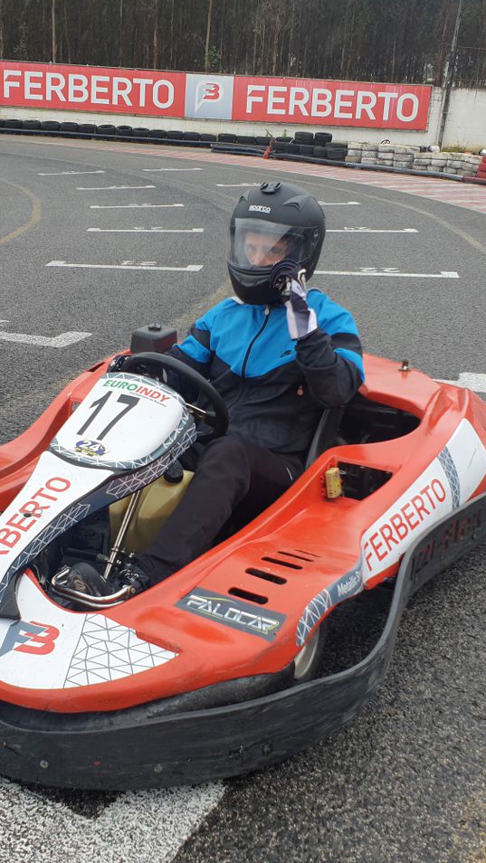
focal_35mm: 38
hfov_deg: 31.2
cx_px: 224
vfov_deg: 52.8
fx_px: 870
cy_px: 430
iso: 50
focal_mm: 4.3
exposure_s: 1/609
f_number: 2.4
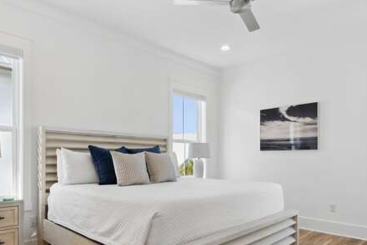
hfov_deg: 69.4
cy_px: 163
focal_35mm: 26
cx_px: 181
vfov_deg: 48.7
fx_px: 265
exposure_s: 1/125
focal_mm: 10
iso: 400
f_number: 9
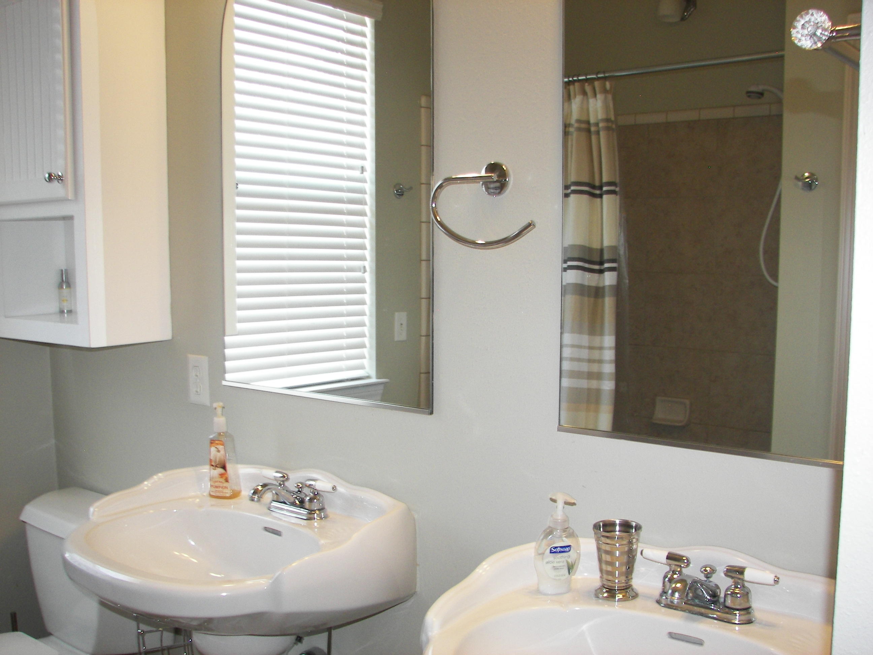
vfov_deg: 39.7
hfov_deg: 51.4
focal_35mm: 36
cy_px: 328
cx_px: 436
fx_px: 908
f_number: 2.8
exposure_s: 1/30
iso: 100
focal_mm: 6
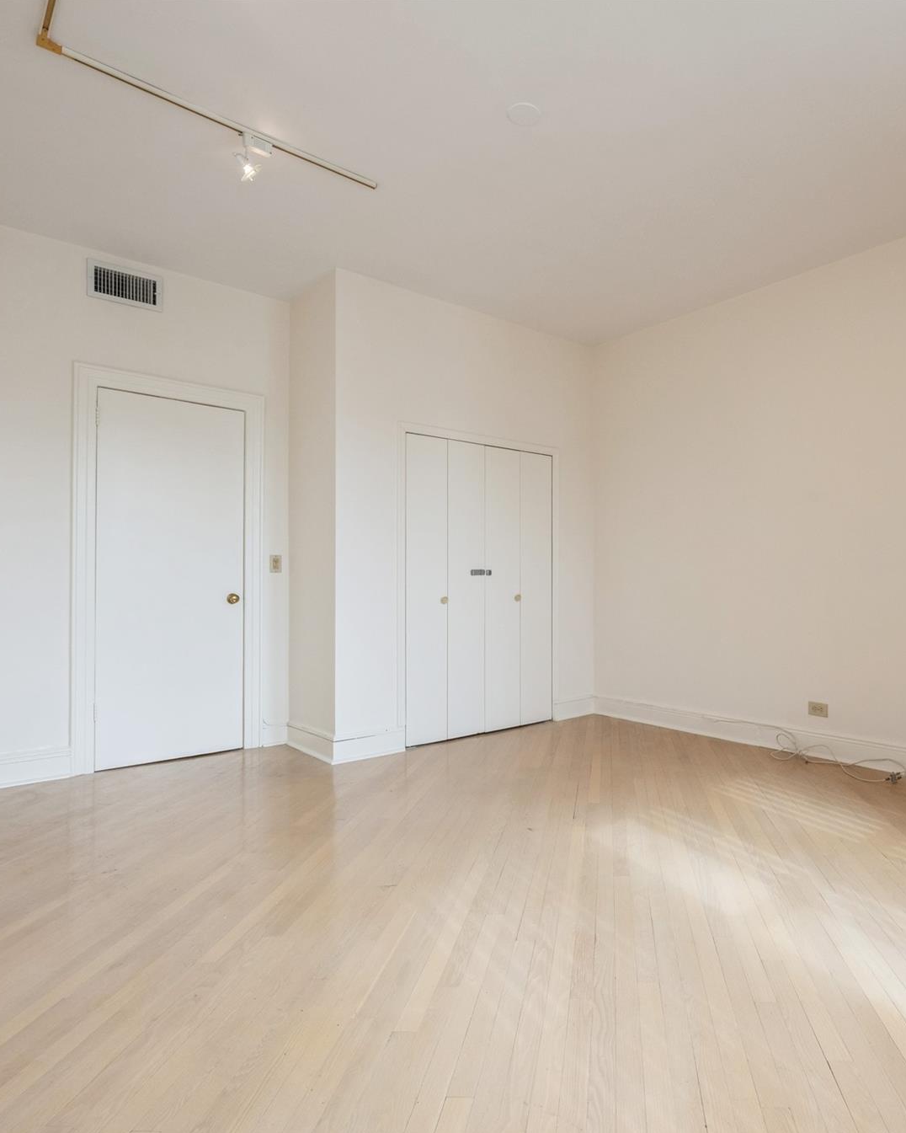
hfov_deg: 64.6
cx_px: 600
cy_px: 572
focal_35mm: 21
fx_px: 694
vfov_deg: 78.4
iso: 400
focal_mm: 14.5
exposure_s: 1/60
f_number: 11
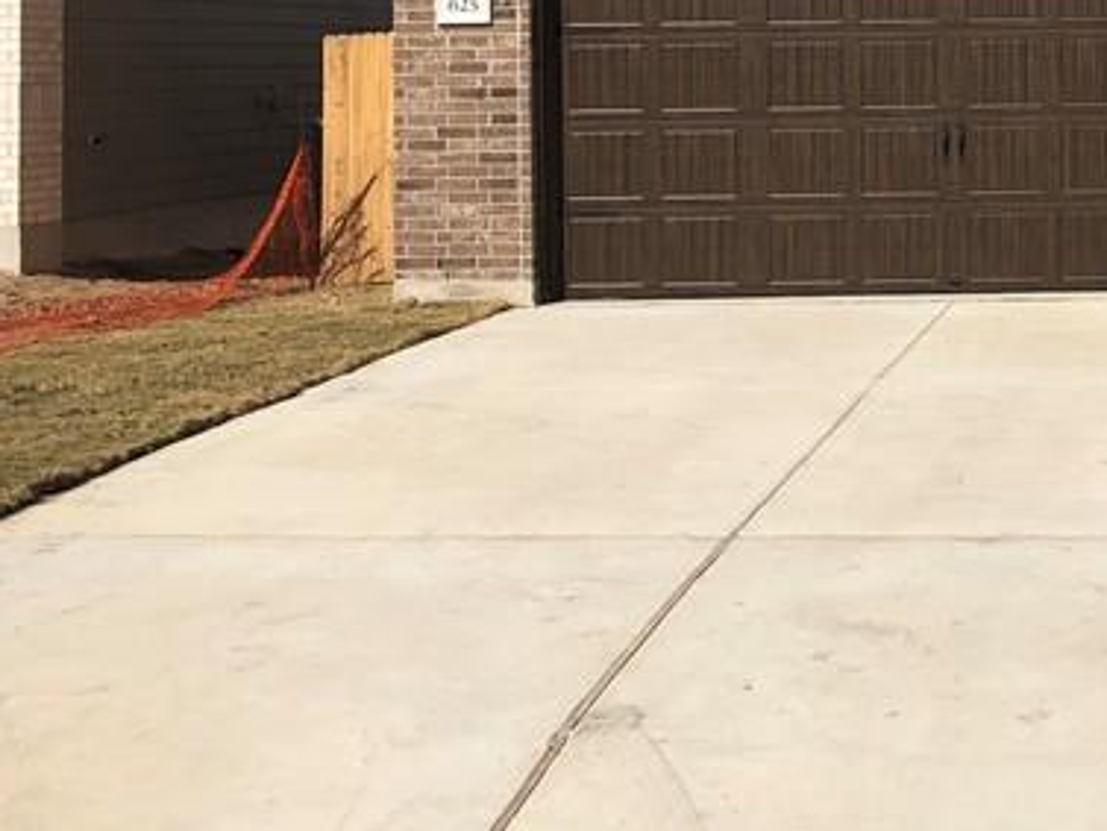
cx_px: 1189
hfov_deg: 24.1
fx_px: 2431
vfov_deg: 18.8
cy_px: -32
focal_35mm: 76
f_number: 1.8
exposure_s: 1/4000
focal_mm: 4
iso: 20
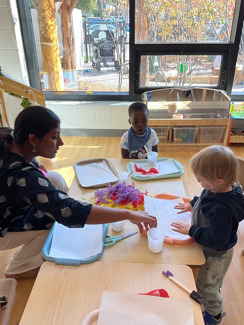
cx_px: 122
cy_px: 162
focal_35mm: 29
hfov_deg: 48.3
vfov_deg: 61.6
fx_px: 272
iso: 64
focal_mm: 3
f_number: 1.8
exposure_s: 1/120
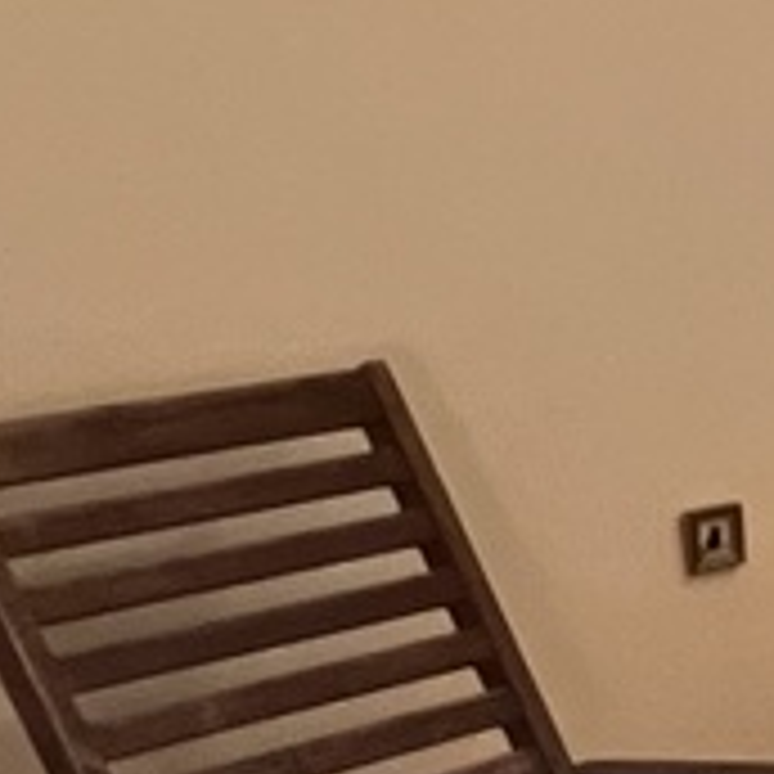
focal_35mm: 96
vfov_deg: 17.8
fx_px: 2429
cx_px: 2061
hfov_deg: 12.4
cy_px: 698
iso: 800
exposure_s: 1/60
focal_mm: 1.57
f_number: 1.8
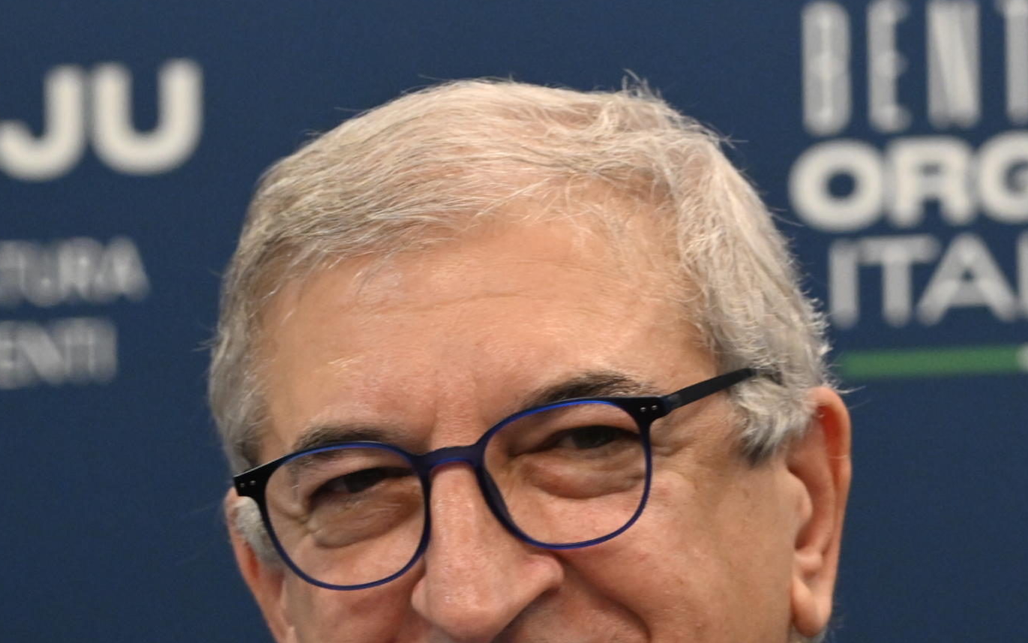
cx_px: 544
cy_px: 692
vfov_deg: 4.8
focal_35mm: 274
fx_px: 7677
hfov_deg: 7.7
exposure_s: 1/250
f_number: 4
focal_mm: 120
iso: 2500
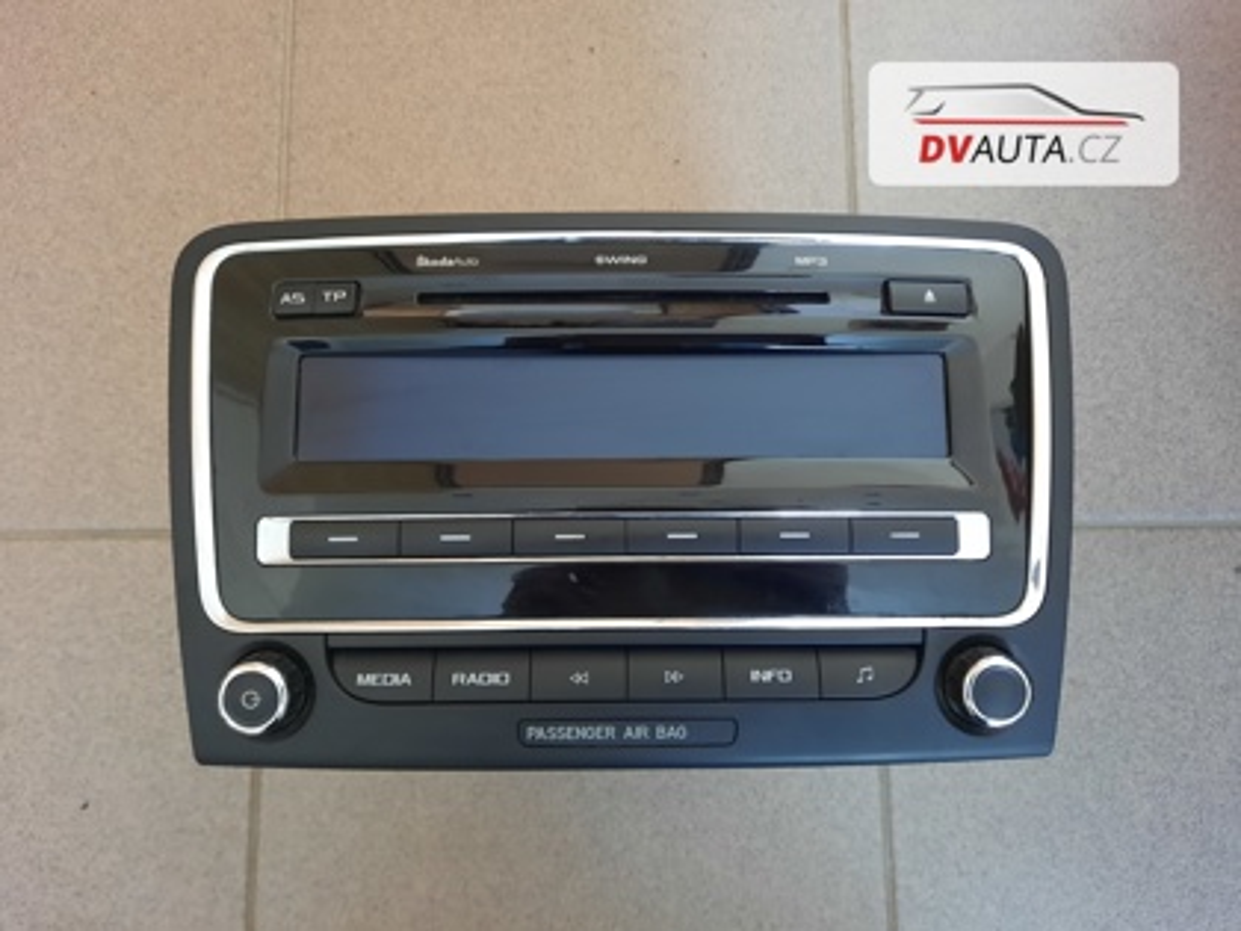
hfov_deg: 69.4
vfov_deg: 54.9
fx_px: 896
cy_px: 466
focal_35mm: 25
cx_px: 620
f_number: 2
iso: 500
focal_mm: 4.6
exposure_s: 1/25
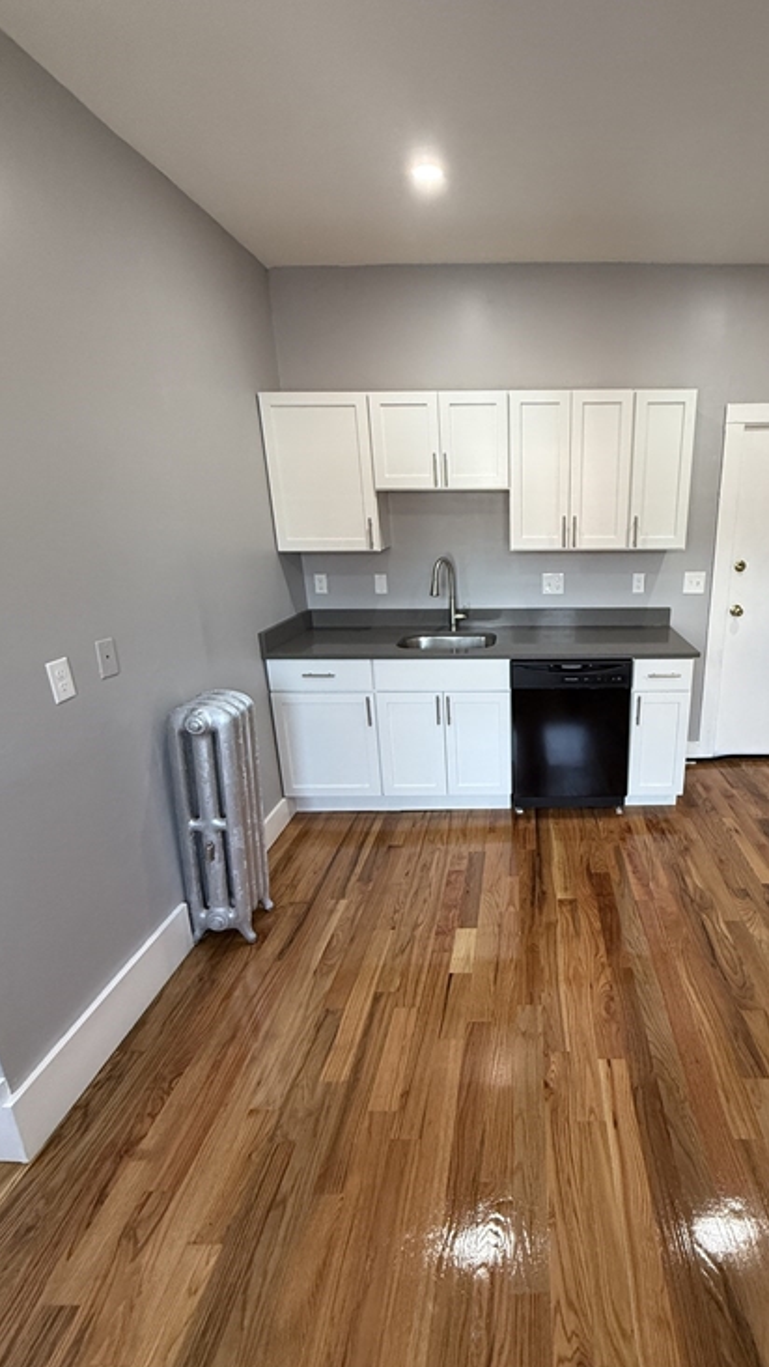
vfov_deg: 99.4
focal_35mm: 16
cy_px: 674
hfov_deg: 65.1
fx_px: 580
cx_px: 523
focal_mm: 2.22
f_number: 2.2
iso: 250
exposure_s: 1/120
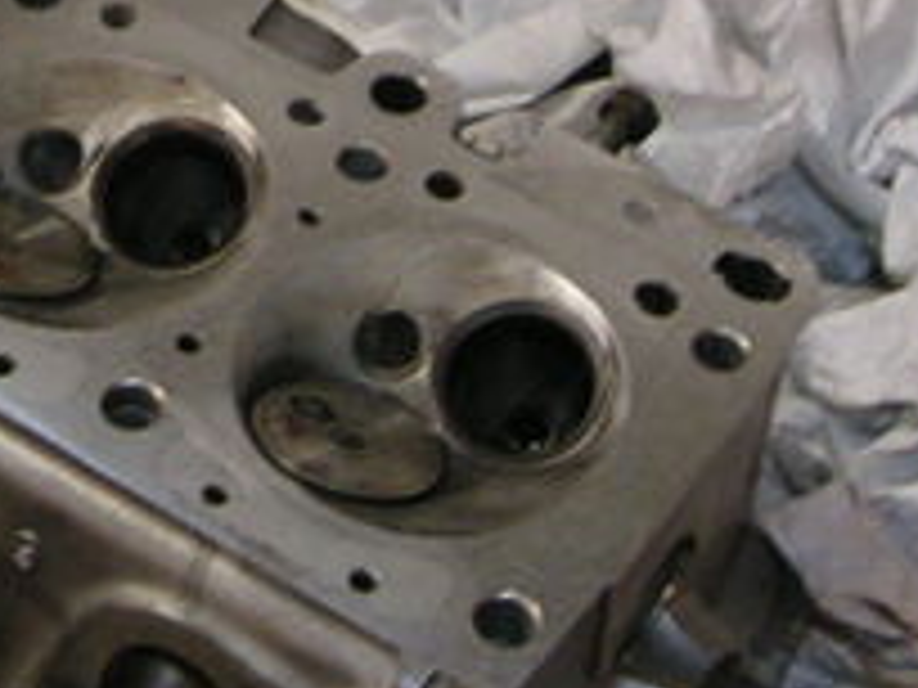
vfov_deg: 12.2
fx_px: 3156
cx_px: -32
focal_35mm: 119
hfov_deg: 16.2
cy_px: -85
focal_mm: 6
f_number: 2.8
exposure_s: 1/8
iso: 100
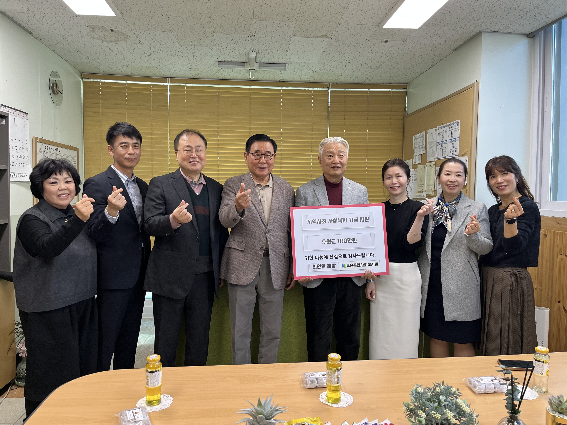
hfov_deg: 67.3
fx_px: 426
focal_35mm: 26
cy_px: 212
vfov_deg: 53.1
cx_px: 284
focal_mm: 5.1
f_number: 1.6
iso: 125
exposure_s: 1/120
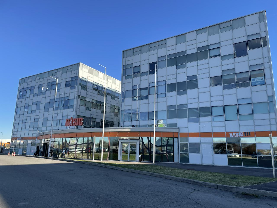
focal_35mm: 26
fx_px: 208
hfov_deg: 67.3
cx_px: 138
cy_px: 104
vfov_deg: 53.1
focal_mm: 4.2
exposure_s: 1/1416
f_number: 1.6
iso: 32
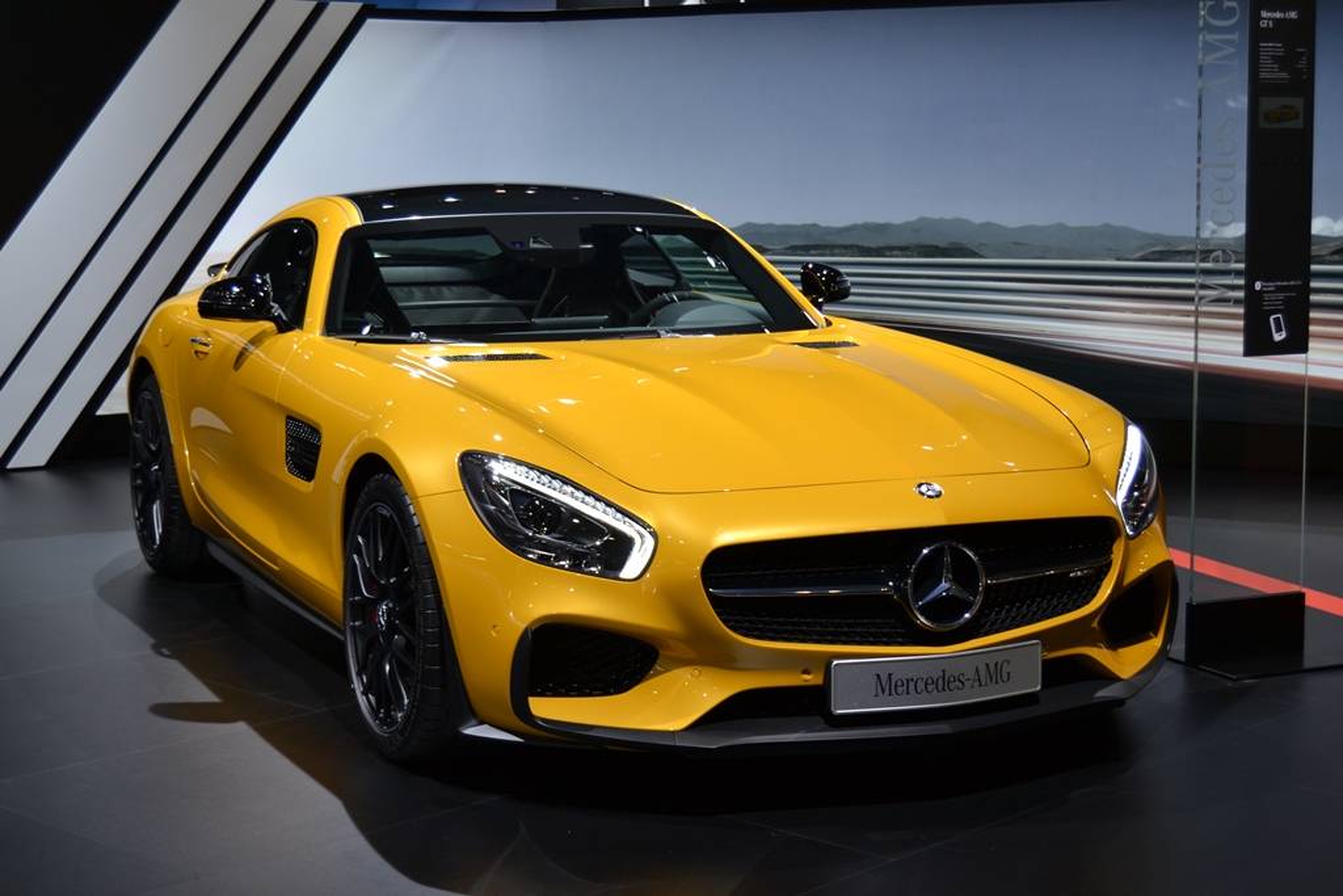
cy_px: 448
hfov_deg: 35.0
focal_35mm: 57
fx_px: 2127
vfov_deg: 23.8
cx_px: 672
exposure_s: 1/125
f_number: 5.6
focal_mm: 38
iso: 250
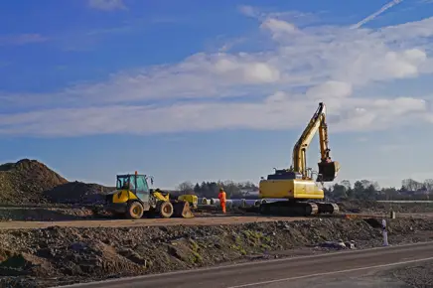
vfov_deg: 24.6
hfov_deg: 36.3
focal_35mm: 55
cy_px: 144
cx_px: 216
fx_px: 661
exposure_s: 1/160
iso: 100
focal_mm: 55
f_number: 10
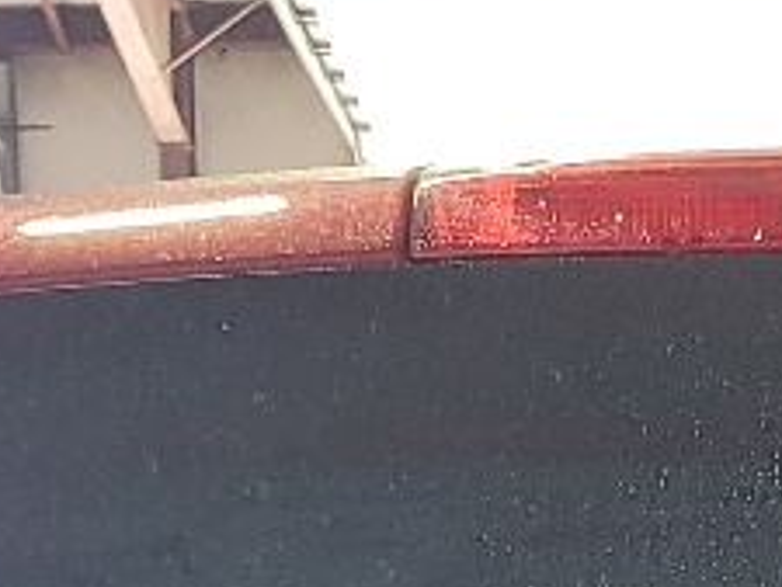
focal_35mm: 185
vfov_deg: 7.2
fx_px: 4182
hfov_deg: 10.6
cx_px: 667
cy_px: 1751
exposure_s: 1/60.2
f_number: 1.5
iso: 54
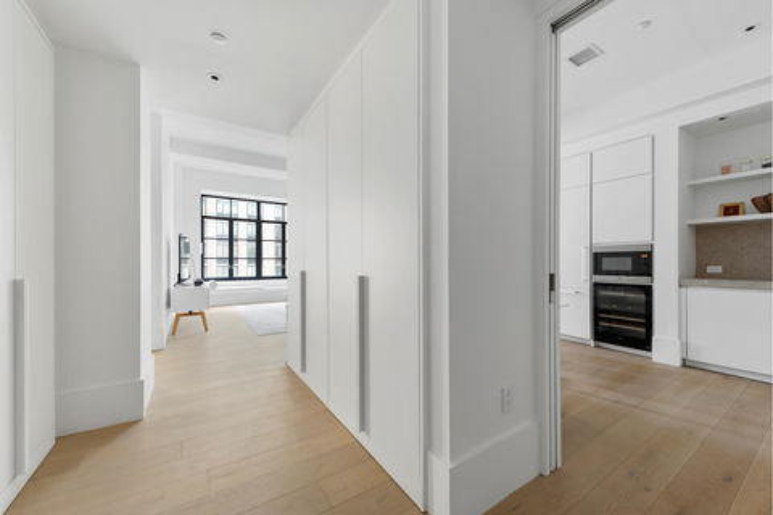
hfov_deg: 104.3
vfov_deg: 81.2
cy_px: 258
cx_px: 386
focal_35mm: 14
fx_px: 301
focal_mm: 14
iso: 100
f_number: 8
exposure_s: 2.5
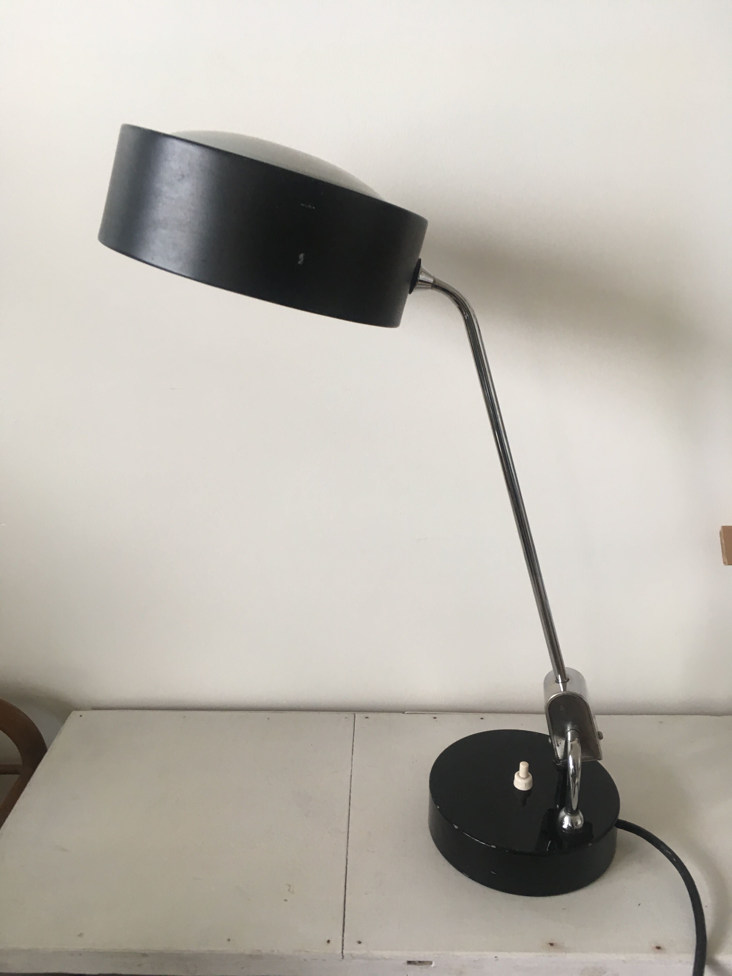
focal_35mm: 29
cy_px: 488
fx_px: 818
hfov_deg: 48.2
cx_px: 366
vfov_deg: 61.7
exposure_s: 1/33
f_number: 2.2
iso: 80
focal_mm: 4.15
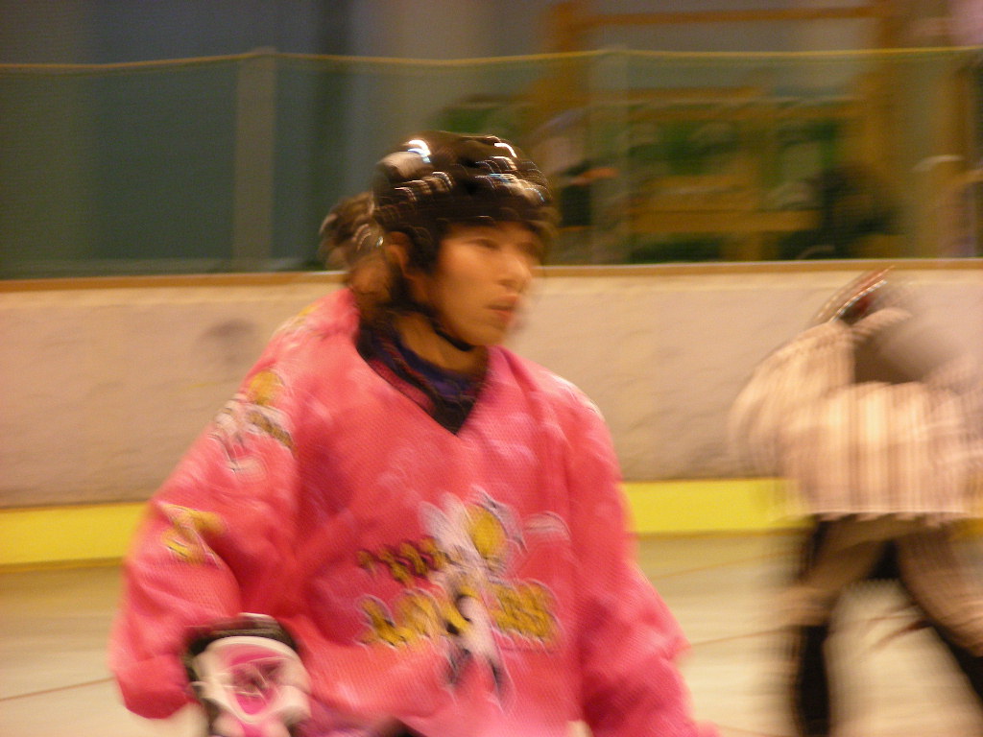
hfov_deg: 8.6
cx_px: 492
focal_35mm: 230
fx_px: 6531
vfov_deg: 6.5
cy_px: 368
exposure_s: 1/15.2
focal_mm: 38.3
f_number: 3.5
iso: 200
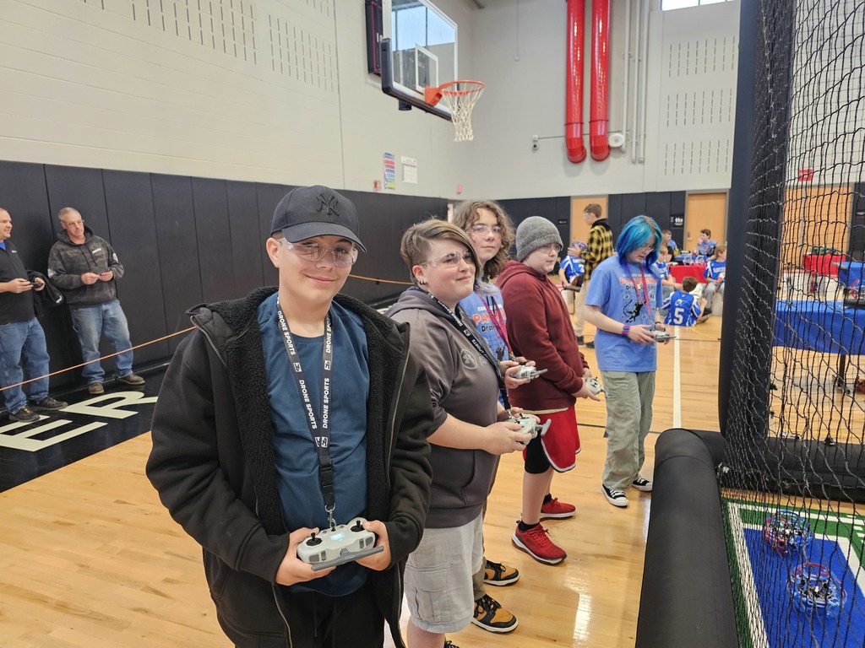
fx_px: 575
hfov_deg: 73.9
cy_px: 324
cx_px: 432
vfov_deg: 58.9
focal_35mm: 23
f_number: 1.7
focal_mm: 6.3
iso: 500
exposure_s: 1/120
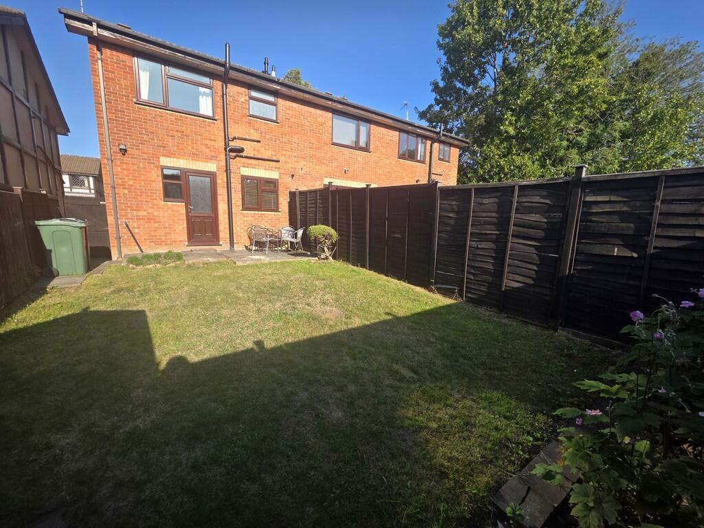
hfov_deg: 106.2
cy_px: 264
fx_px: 264
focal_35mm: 13
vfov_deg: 89.9
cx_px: 352
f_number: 1.9
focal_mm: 2.2
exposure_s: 1/832
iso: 40
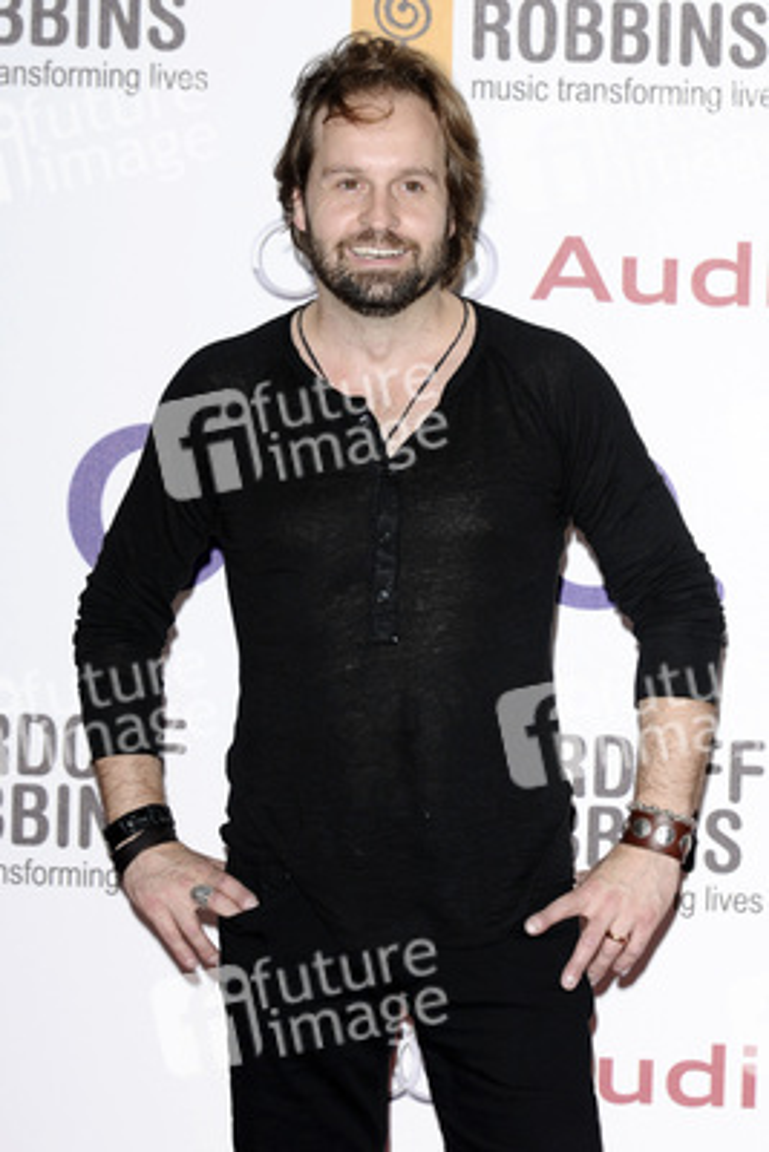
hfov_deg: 9.9
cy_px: 576
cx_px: 384
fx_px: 4418
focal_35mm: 138
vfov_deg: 14.9
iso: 320
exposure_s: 1/250
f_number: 4.5
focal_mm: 92
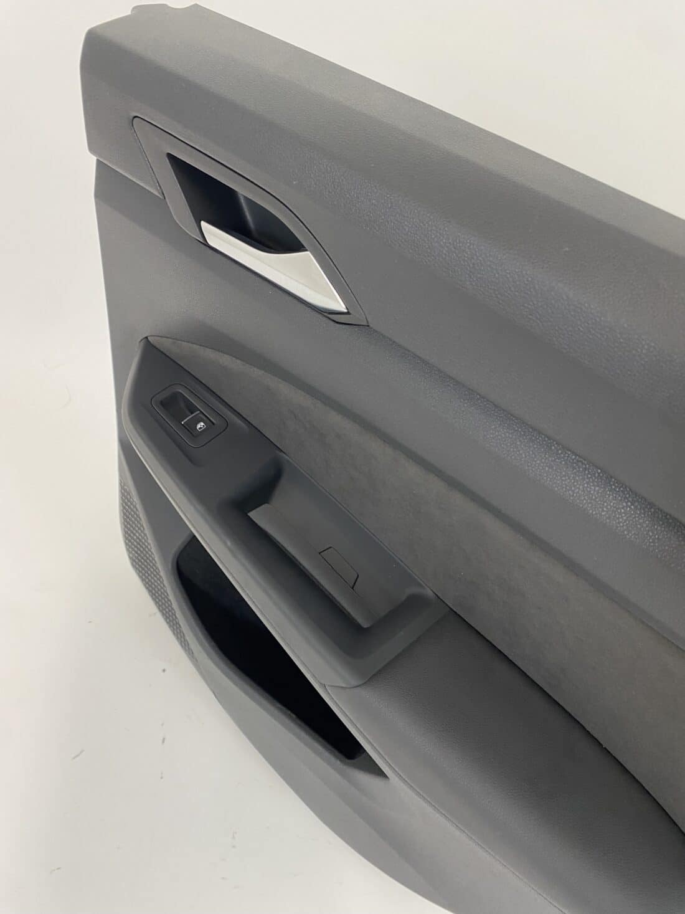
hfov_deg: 53.1
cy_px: 457
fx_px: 686
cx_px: 342
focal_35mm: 26
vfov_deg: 67.3
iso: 100
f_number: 1.8
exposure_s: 1/50
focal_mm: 4.25
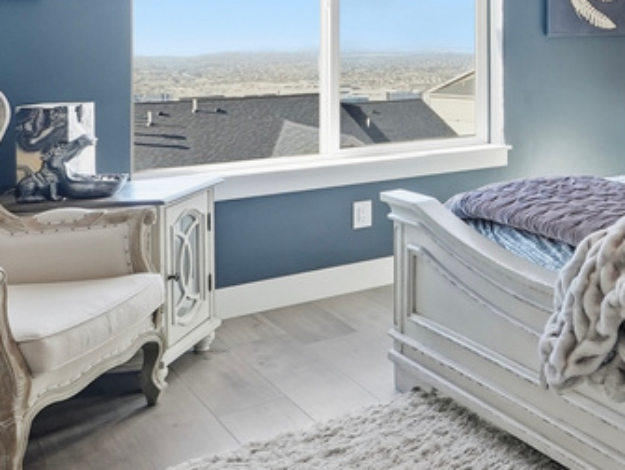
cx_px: 853
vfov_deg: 29.2
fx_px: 850
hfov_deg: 30.1
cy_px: 13
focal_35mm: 47
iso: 1250
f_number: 8
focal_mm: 16
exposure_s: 1/320
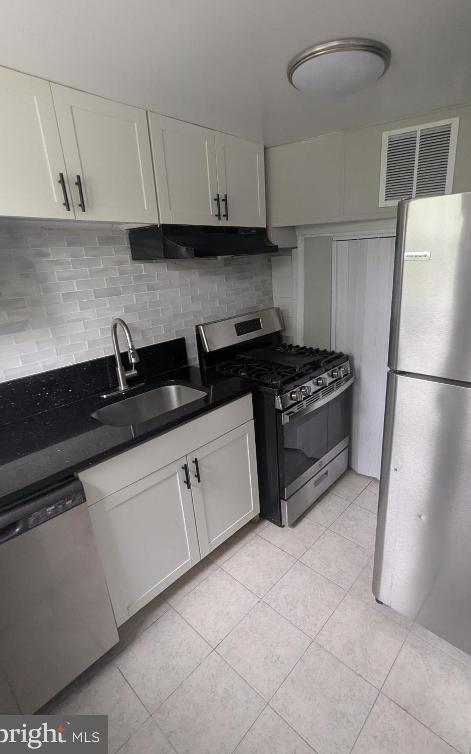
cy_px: 377
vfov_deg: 94.4
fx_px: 349
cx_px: 268
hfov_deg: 67.7
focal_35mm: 17
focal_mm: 2.35
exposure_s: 1/40
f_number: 2.2
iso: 379
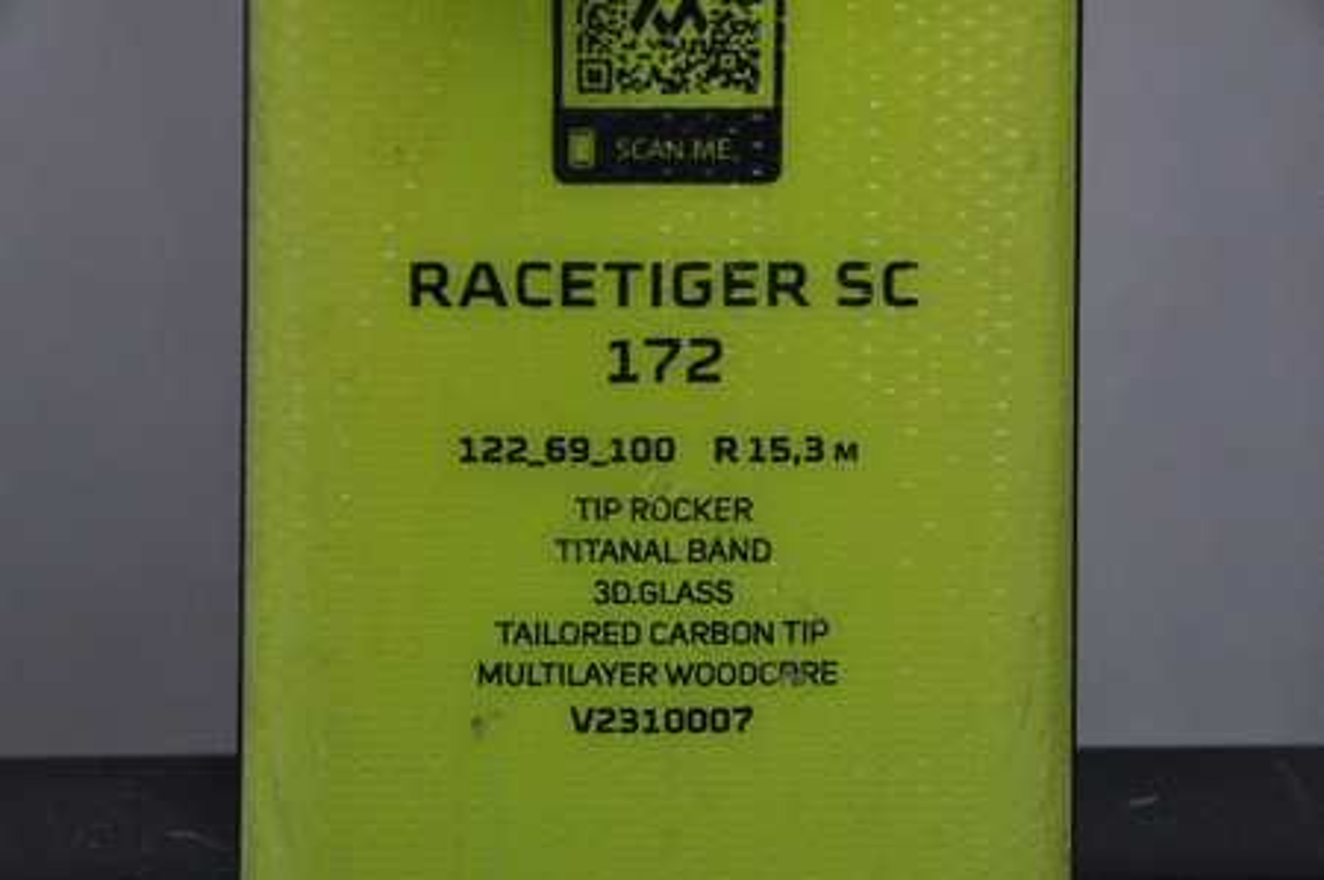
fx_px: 5786
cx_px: 662
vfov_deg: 8.7
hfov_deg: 13.1
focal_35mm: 158
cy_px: 440
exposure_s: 1/125
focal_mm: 105
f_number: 9.5
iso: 3200
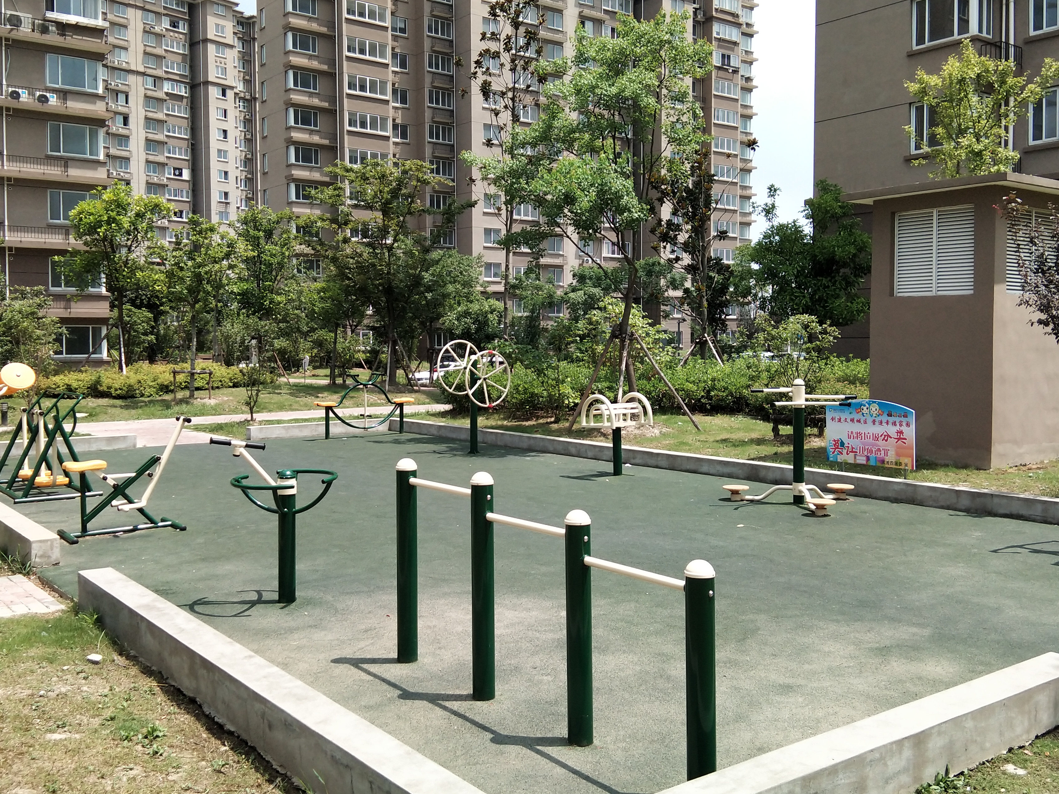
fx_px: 1162
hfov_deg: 49.0
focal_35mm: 38
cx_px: 554
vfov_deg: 37.7
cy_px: 376
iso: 50
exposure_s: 1/725
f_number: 2.2
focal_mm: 3.69
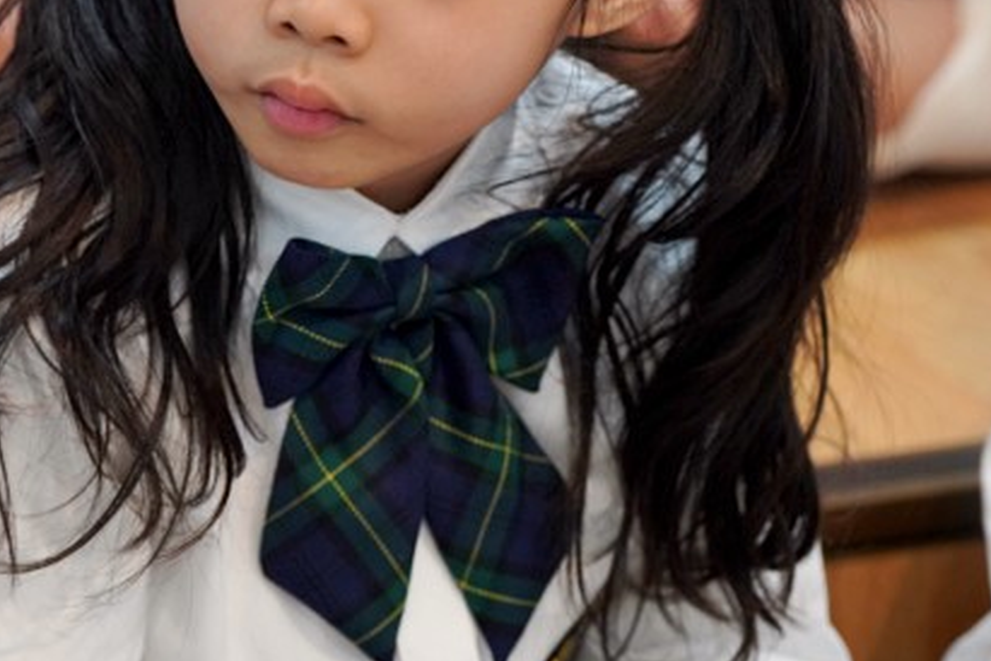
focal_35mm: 267
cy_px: 154
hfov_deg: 7.7
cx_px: 379
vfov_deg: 5.1
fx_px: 7349
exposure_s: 1/160
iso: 1600
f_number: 4
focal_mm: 122
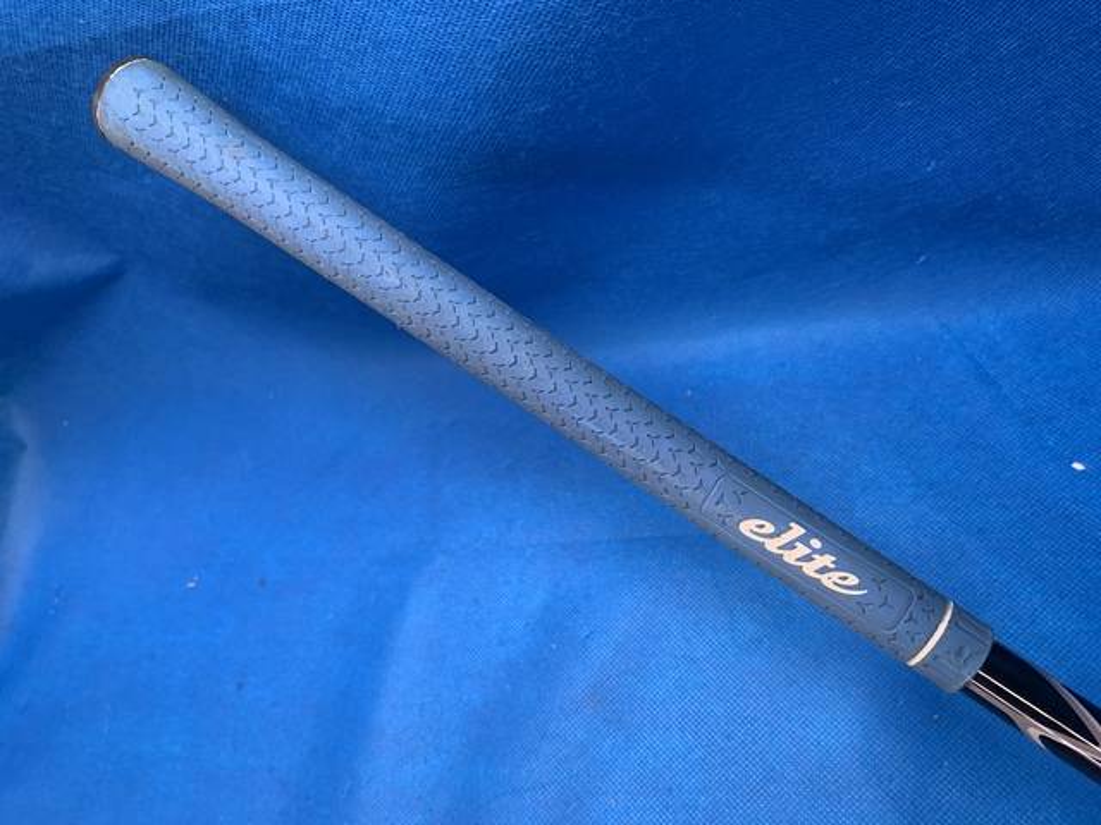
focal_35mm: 26
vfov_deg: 53.1
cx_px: 550
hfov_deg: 67.3
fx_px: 827
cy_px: 412
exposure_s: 1/60
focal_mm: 4.25
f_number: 1.8
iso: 100
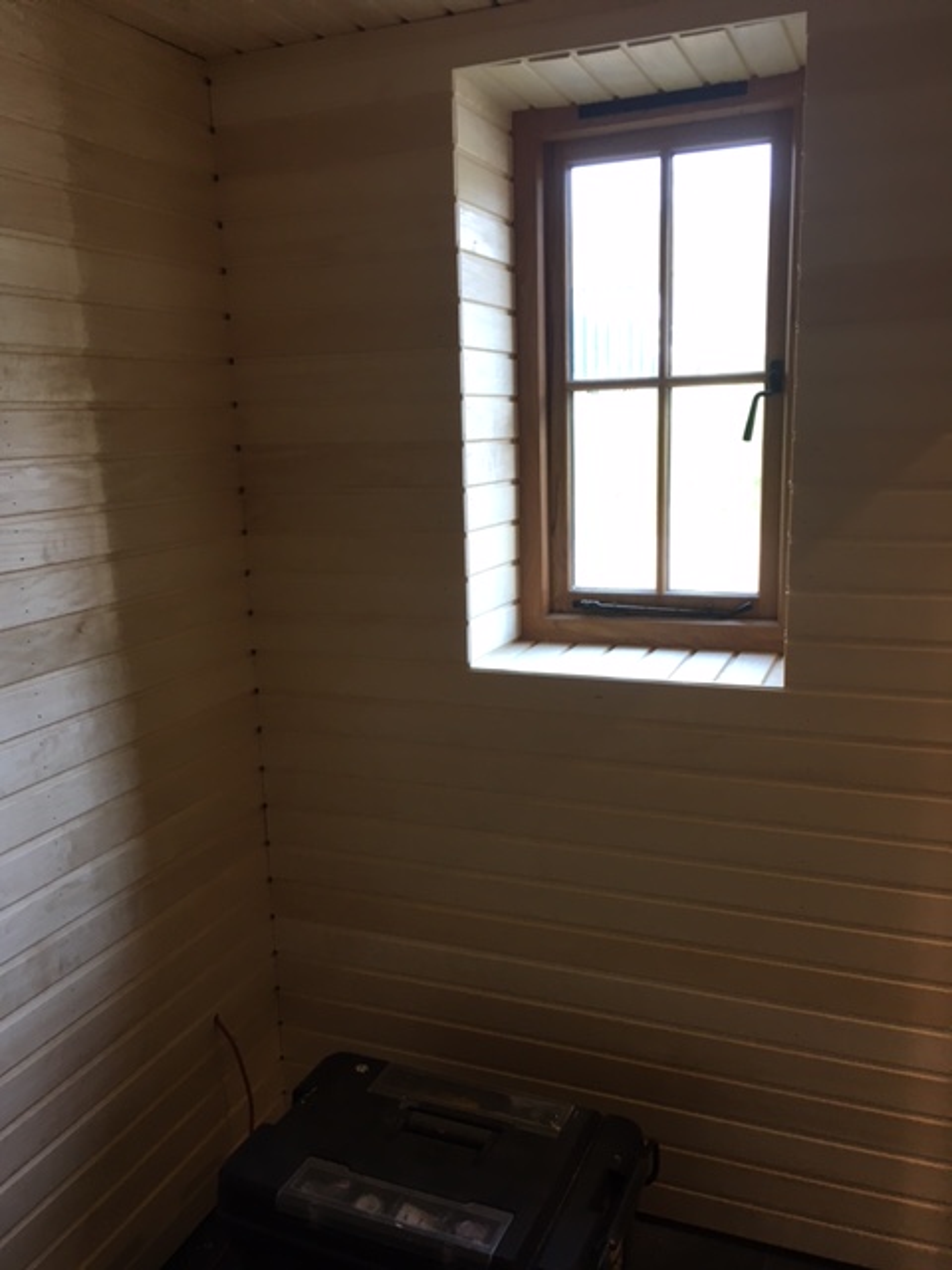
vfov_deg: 61.7
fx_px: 1063
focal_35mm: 29
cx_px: 476
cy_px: 635
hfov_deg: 48.2
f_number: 2.2
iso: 40
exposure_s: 1/33
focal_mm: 4.15
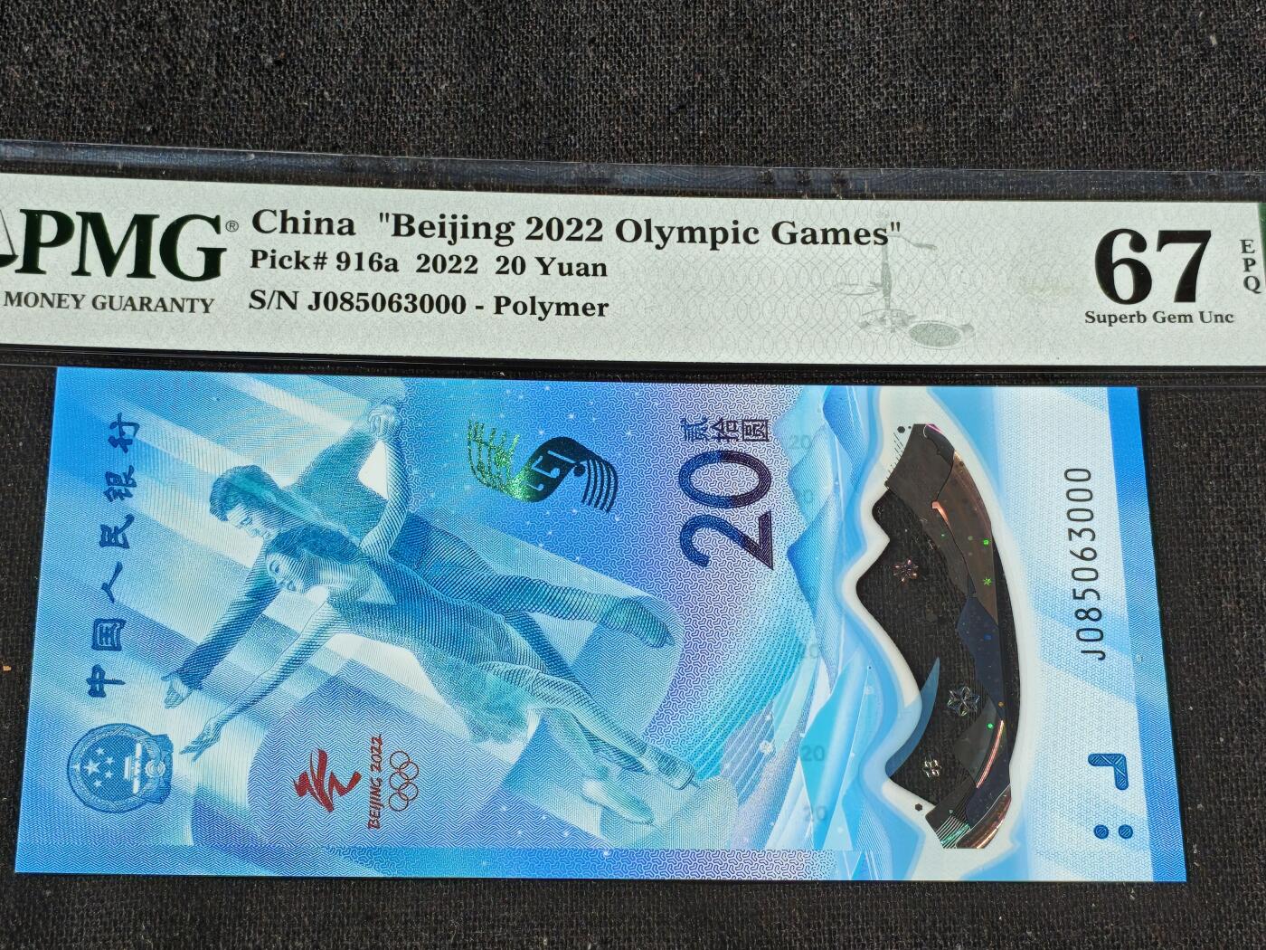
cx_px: 633
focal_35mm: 78
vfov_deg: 18.9
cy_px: 475
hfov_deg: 25.0
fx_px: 2853
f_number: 1.5
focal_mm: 4.94
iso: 50
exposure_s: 1/1697
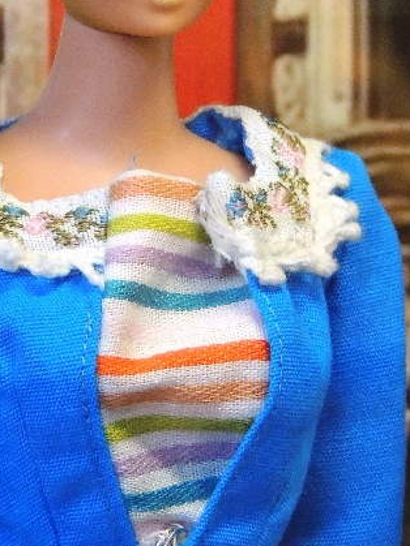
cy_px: 190
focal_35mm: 330
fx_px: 5214
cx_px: 102
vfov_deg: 6.0
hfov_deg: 4.5
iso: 400
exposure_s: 1/40
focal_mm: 21.4
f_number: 4.2
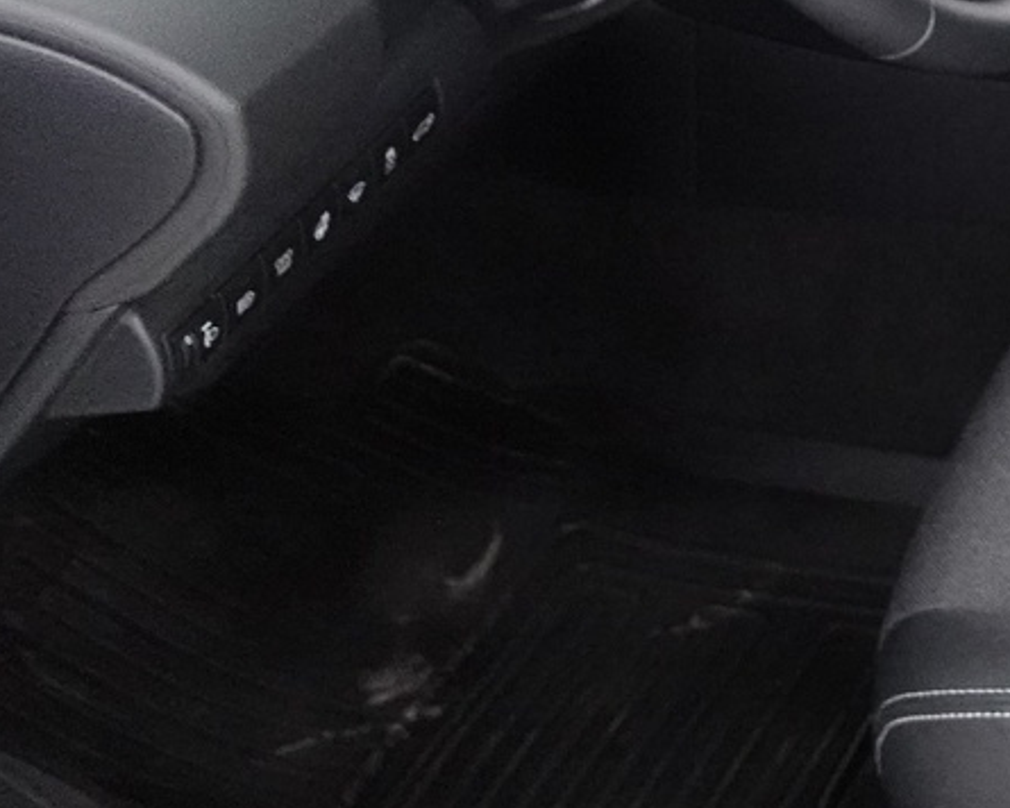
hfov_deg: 20.0
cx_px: 1537
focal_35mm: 82
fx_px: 2451
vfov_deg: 18.4
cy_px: 86
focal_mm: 9.4
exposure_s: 1/60
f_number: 1.8
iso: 3200
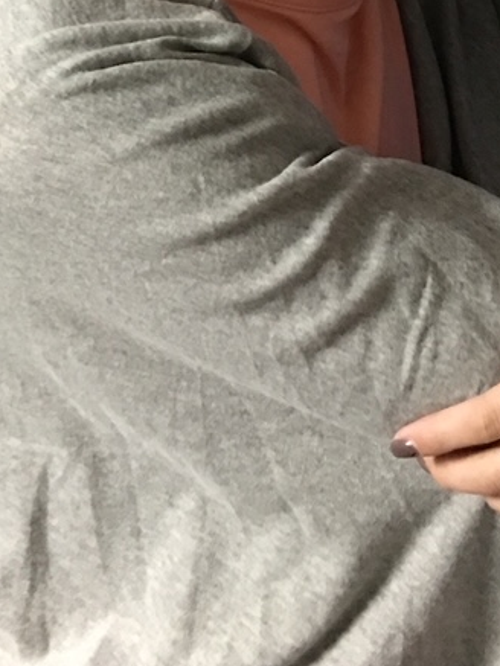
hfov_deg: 16.8
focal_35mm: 85
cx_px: 546
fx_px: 1636
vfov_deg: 20.4
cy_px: -274
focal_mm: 4.15
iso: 64
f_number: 2.2
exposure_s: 1/4
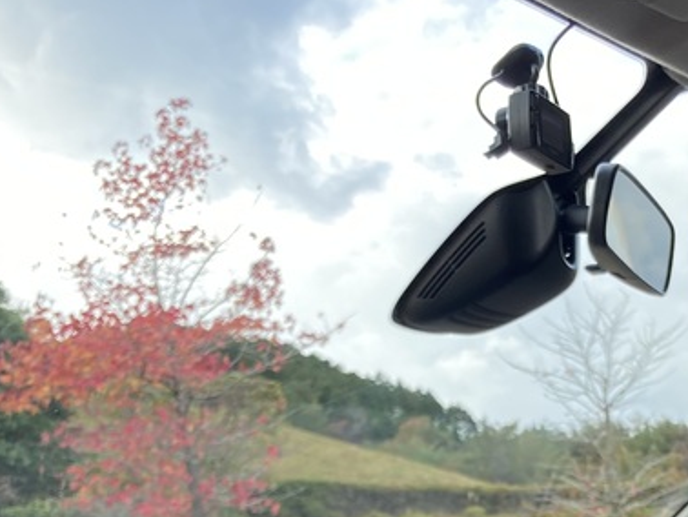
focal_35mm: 74
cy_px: 544
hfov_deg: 25.7
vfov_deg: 19.2
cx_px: 581
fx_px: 1472
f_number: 1.8
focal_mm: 3.99
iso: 25
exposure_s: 1/121
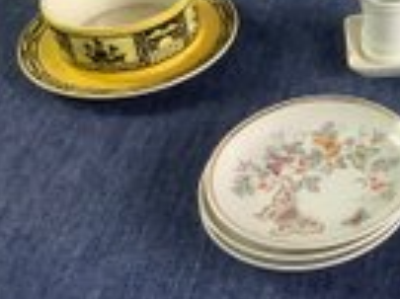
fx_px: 912
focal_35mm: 79
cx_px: 490
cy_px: 52
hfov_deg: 22.6
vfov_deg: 18.4
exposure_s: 1/50
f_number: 2.4
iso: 200
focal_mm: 3.3
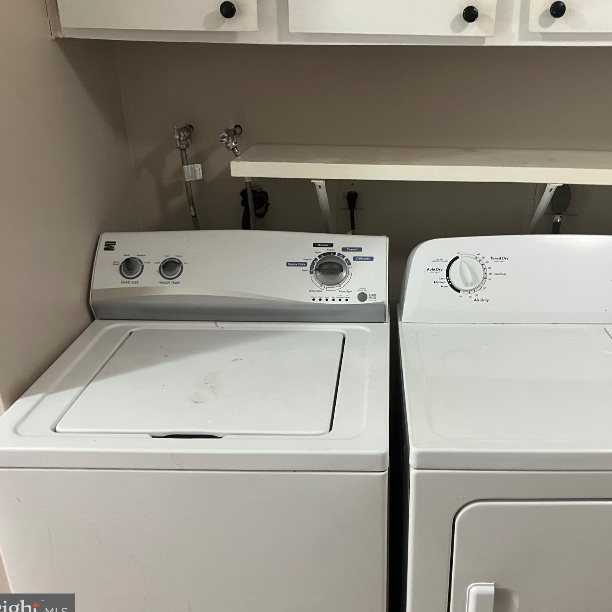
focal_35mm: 34
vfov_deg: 48.4
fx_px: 680
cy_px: 312
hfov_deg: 47.9
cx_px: 392
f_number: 1.8
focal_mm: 3.99
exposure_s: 1/60
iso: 160
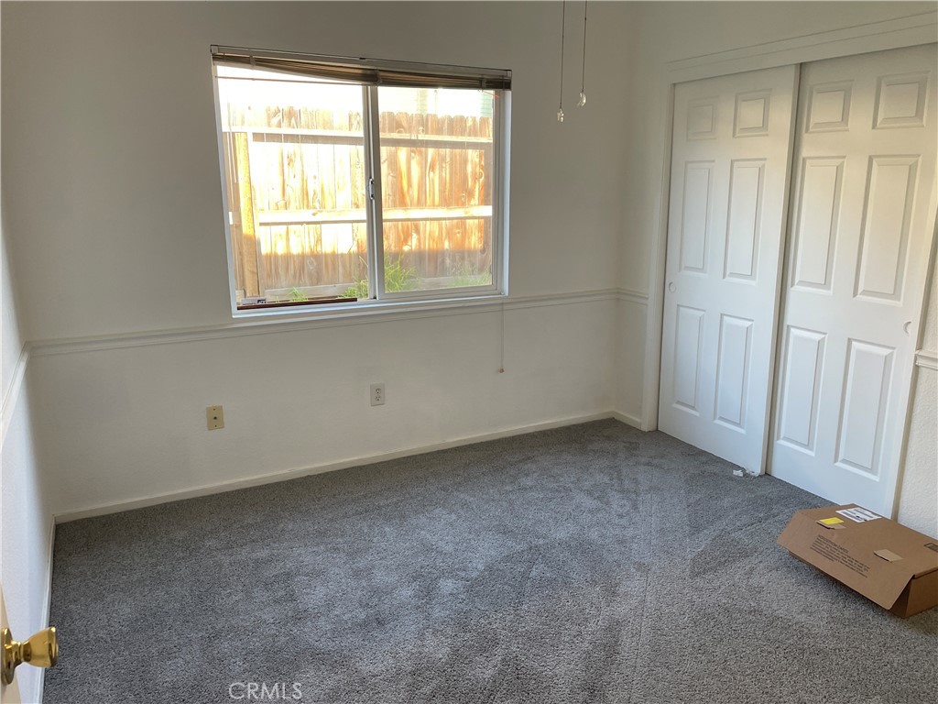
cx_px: 469
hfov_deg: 67.3
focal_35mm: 26
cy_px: 352
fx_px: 705
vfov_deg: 53.1
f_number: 1.6
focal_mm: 4.2
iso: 80
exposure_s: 1/121
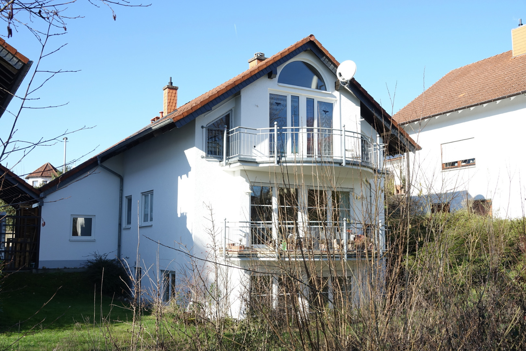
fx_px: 541
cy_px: 176
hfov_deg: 51.9
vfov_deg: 35.9
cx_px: 263
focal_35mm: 37
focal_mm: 13.7
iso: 100
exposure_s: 1/320
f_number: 4
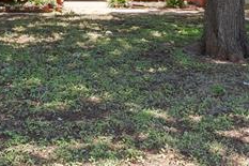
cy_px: -69
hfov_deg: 30.3
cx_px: 80
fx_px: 456
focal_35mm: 66
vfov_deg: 18.6
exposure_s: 1/5
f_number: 8
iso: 50
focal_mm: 10
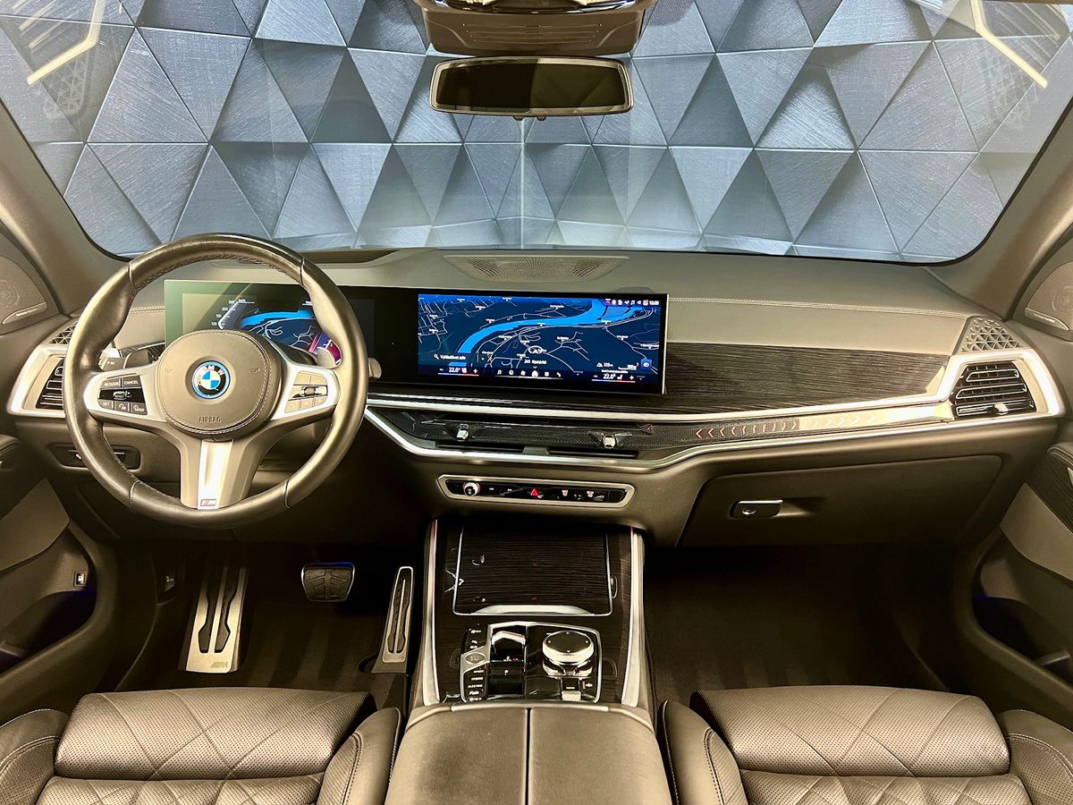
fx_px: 806
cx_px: 536
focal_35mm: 26
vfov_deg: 53.1
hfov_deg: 67.3
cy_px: 402
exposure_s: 1/60
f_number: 1.5
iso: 400
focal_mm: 5.7
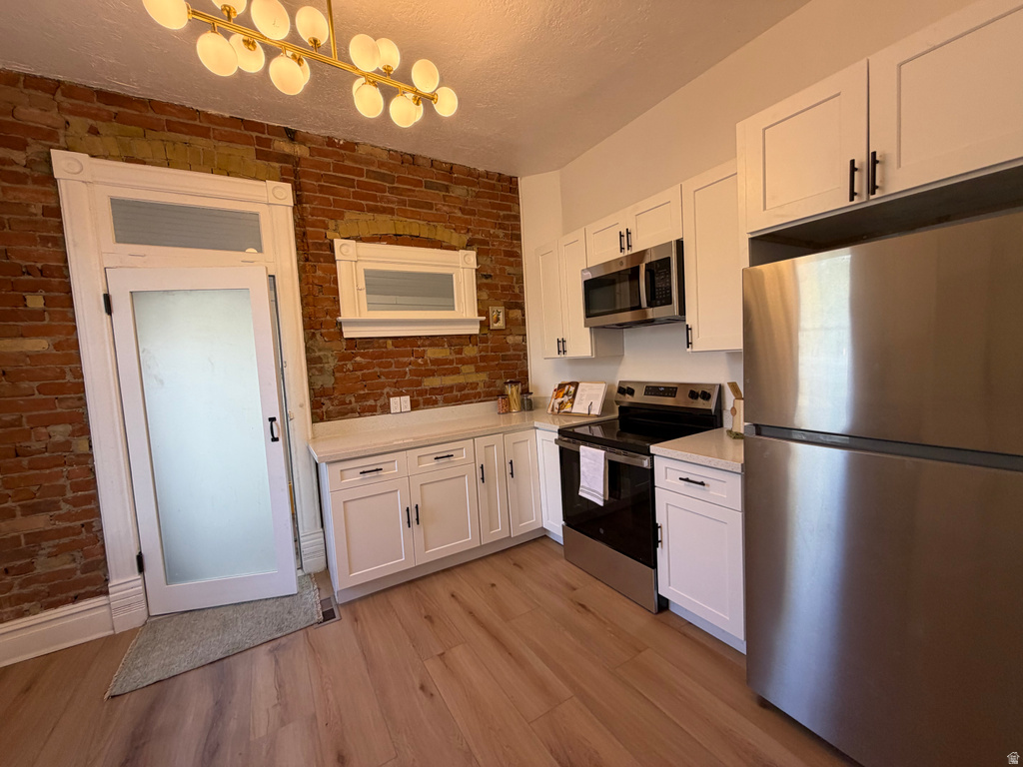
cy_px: 384
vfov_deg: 85.7
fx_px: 414
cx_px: 512
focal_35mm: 14
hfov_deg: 102.1
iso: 125
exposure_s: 1/121
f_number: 2.2
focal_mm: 2.22
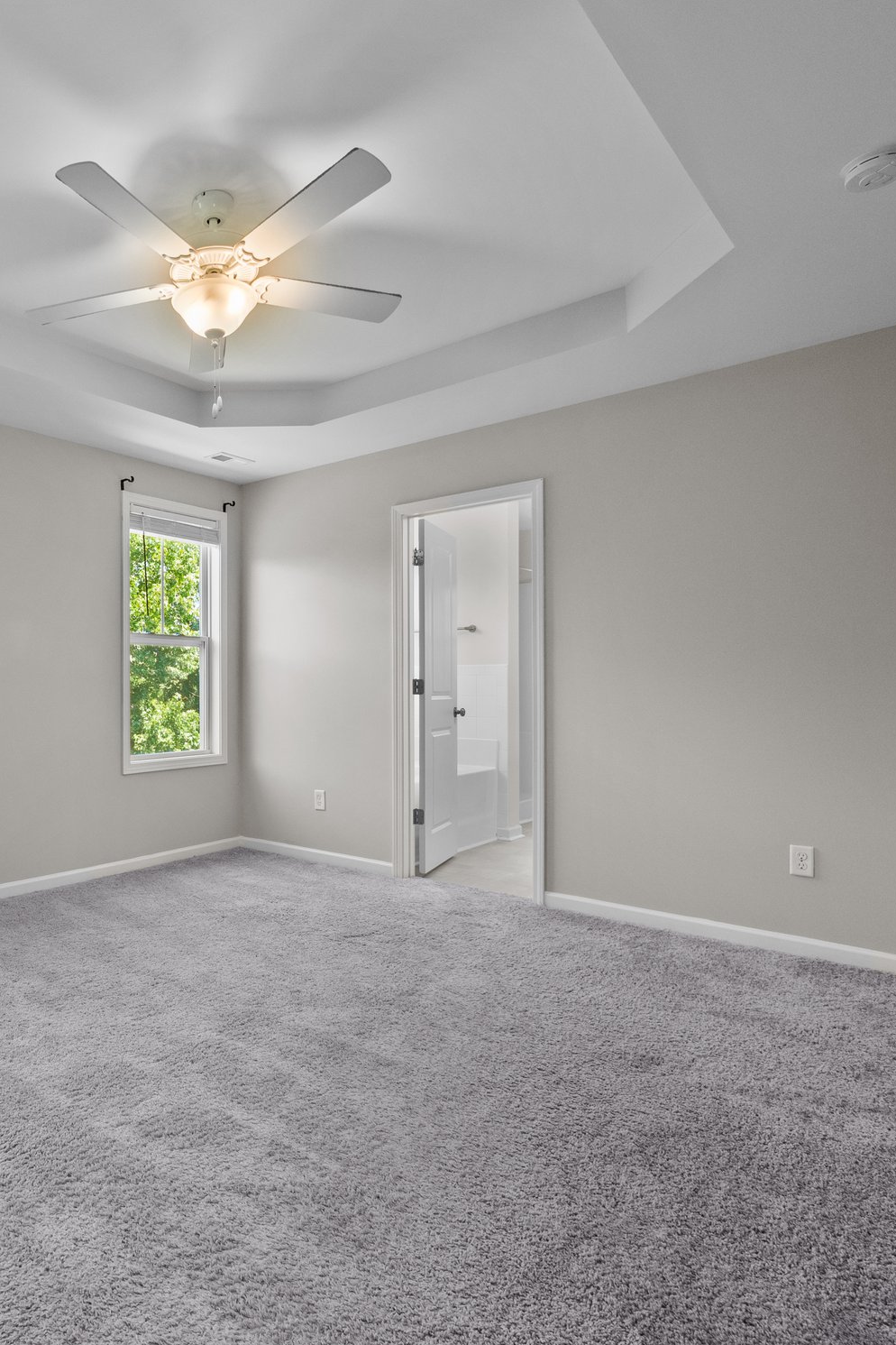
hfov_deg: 56.6
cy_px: 665
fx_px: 747
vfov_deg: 84.0
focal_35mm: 20
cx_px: 159
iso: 400
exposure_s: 1/40
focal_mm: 7
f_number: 4
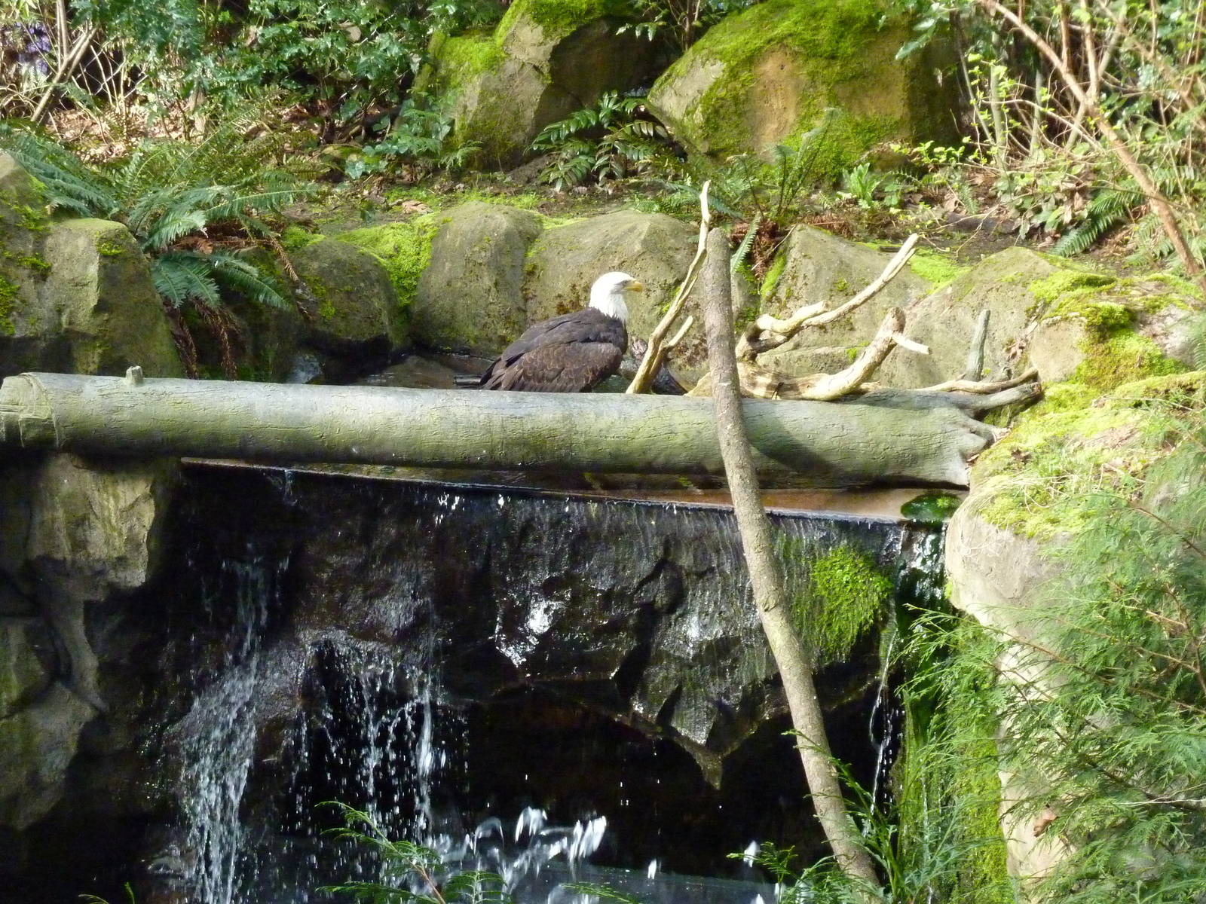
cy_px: 452
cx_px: 603
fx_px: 3623
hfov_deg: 18.9
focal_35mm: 104
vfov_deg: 14.2
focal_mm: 17
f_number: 4.3
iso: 800
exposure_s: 1/160
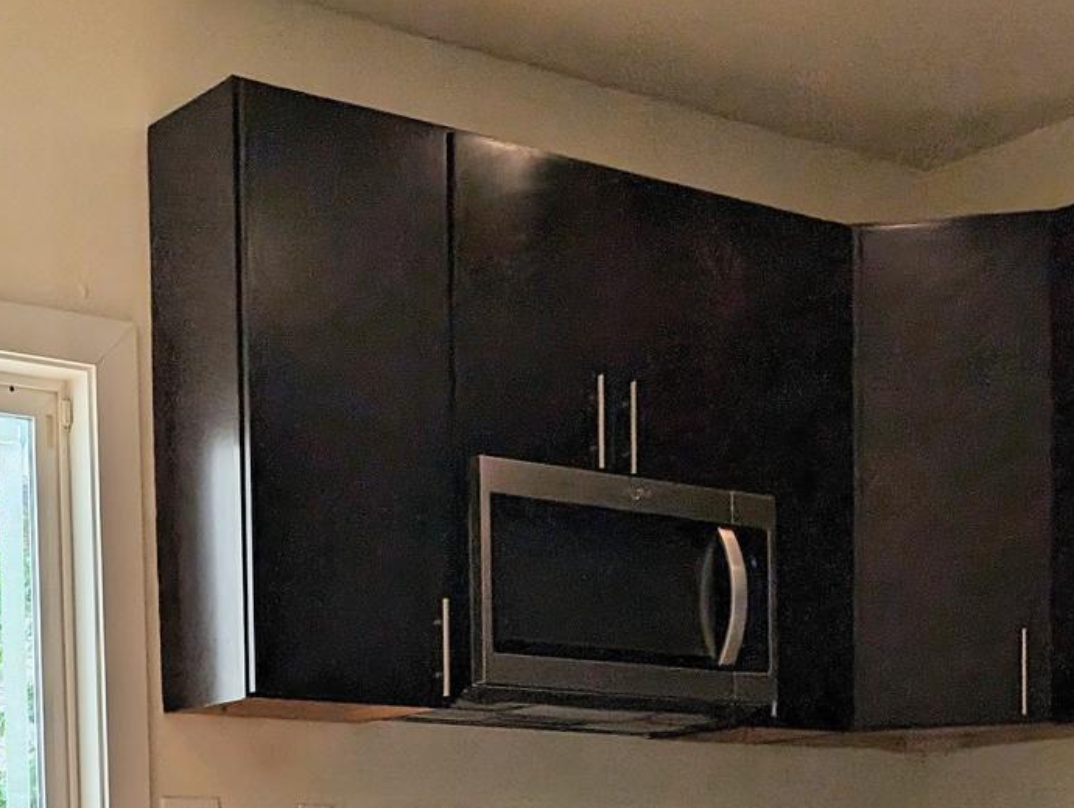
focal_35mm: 71
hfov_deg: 27.3
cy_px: 1043
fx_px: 2205
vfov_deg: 19.2
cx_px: 400
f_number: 1.68
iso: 17
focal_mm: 6.9
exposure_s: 1/187
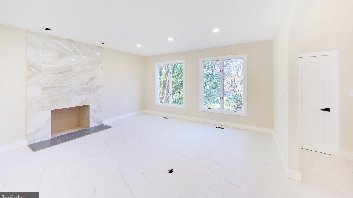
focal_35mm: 13
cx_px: 182
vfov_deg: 77.9
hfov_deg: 110.8
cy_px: 84
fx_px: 122
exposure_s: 1/320
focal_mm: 12
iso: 250
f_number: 6.3
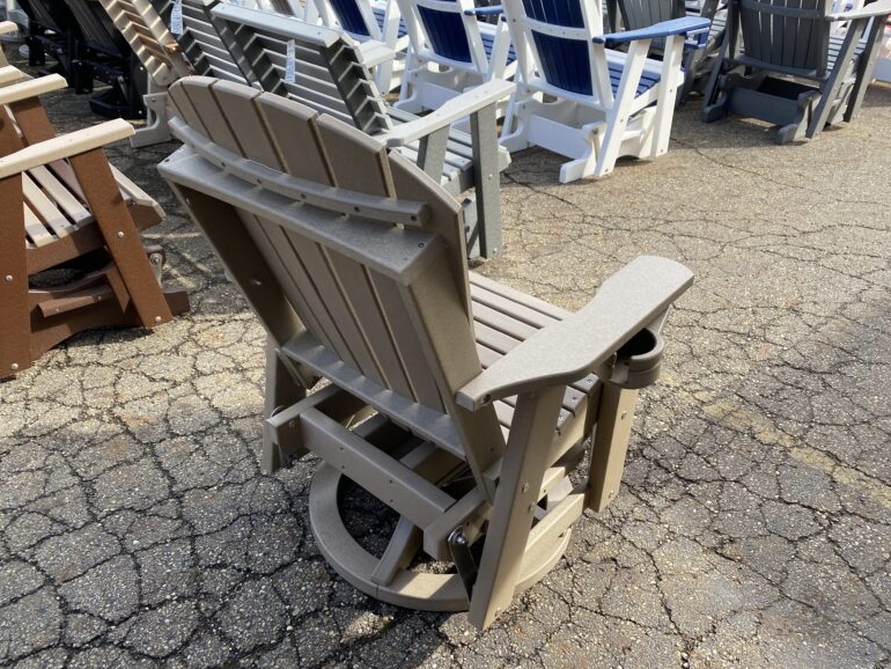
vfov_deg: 51.4
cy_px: 346
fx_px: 695
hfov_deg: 65.3
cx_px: 436
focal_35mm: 27
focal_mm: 4.25
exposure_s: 1/447
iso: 32
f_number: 1.8
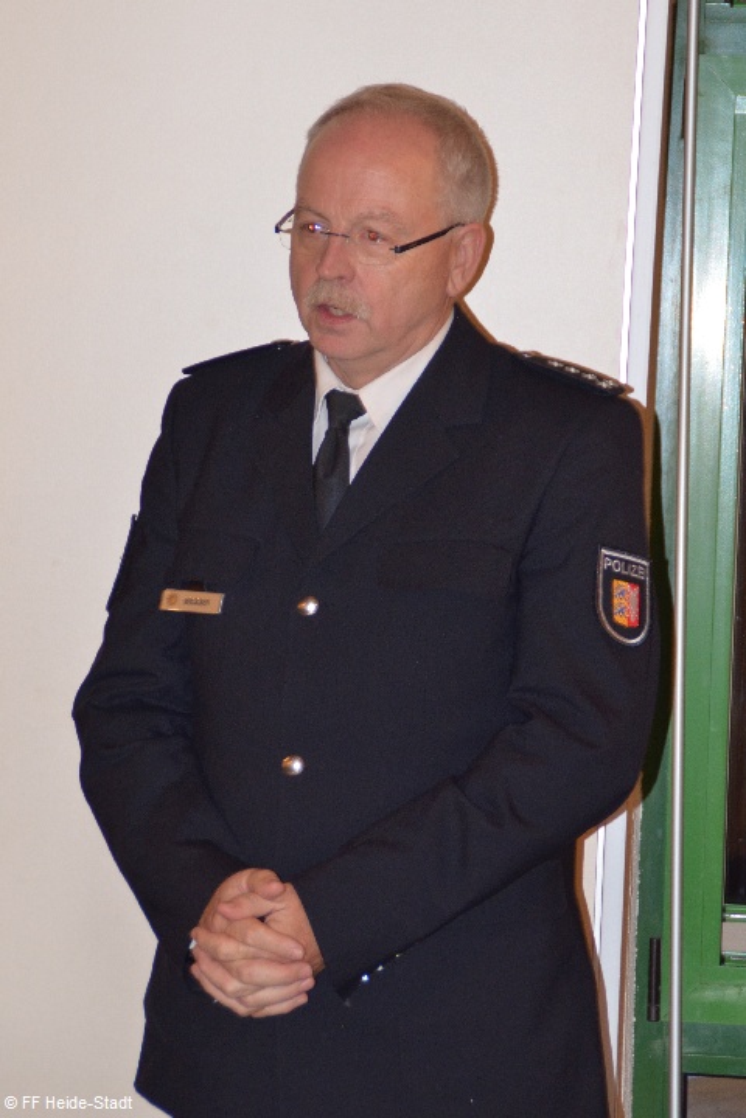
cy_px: 559
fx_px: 4429
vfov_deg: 14.4
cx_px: 373
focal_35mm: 142
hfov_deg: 9.6
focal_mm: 95
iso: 800
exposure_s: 1/60
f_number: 5.6
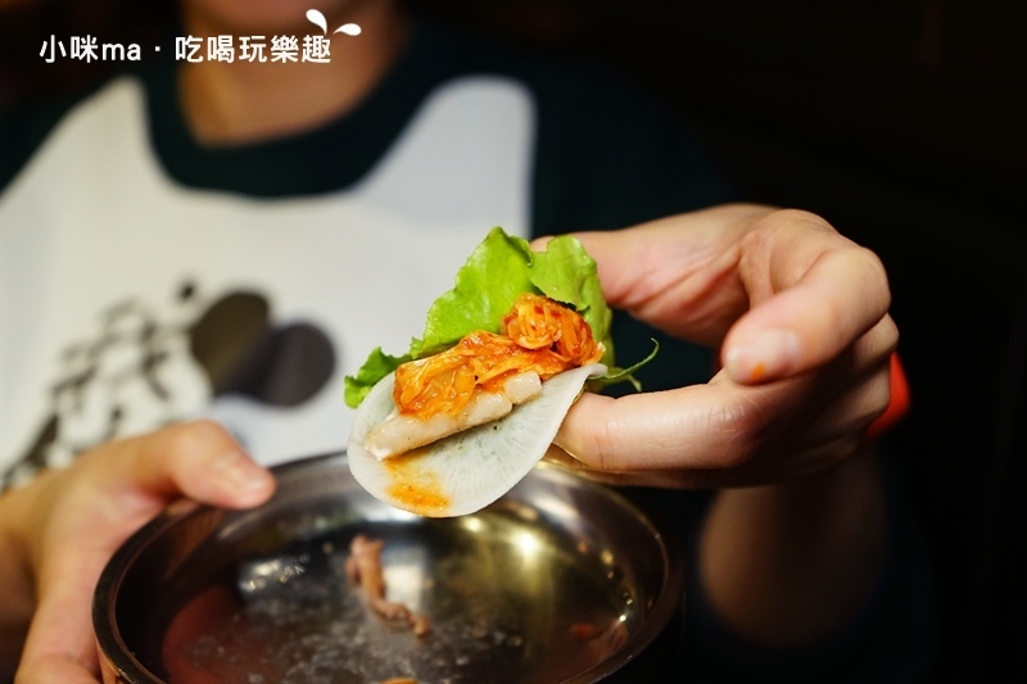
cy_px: 342
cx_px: 514
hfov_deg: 41.9
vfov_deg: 28.6
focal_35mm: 47
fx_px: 1340
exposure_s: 1/60
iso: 1600
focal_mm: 47
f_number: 4.5
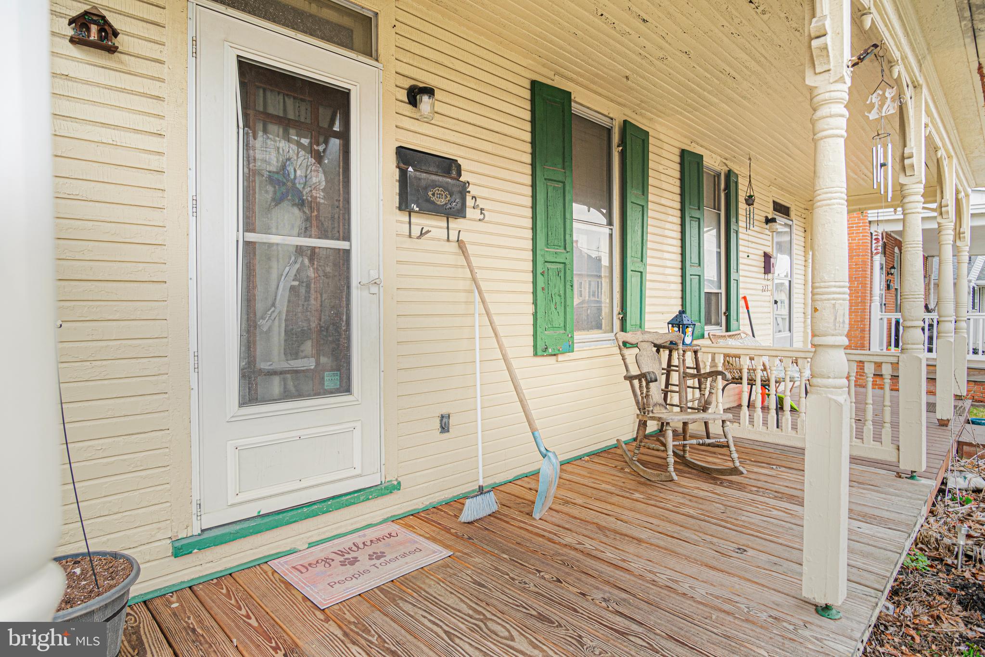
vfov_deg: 67.4
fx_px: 492
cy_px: 328
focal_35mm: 18
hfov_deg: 90.0
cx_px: 492
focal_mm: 12
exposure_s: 1/60
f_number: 4
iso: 250
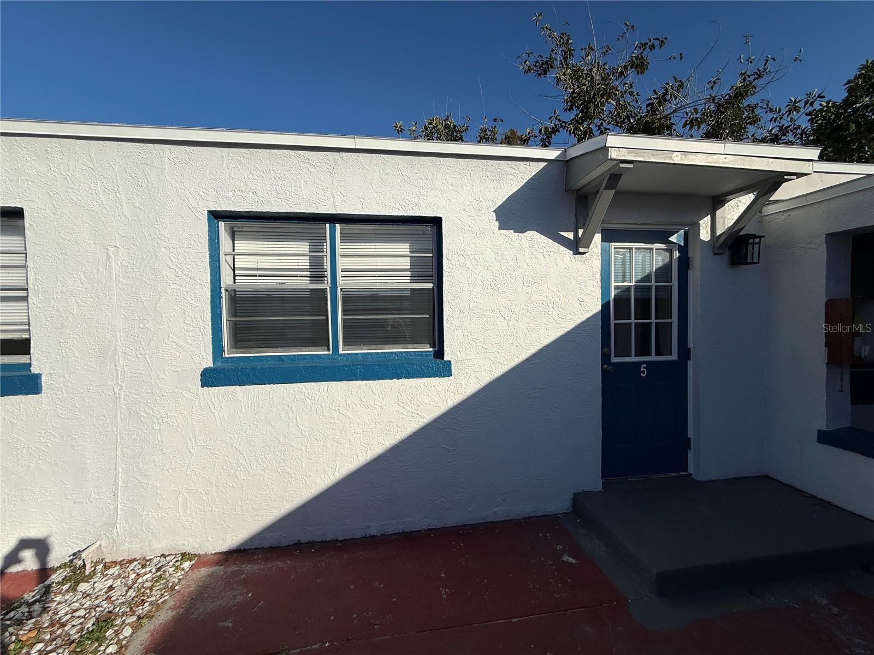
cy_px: 328
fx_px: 353
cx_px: 437
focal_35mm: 14
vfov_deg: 85.7
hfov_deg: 102.1
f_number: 2.2
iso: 50
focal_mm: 2.22
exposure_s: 1/5155
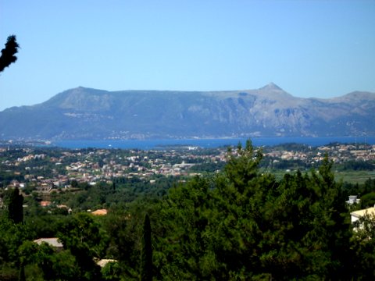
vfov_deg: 13.1
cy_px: 140
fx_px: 1224
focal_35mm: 113
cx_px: 188
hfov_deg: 17.4
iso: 64
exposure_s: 1/386
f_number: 5.2
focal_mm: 18.6
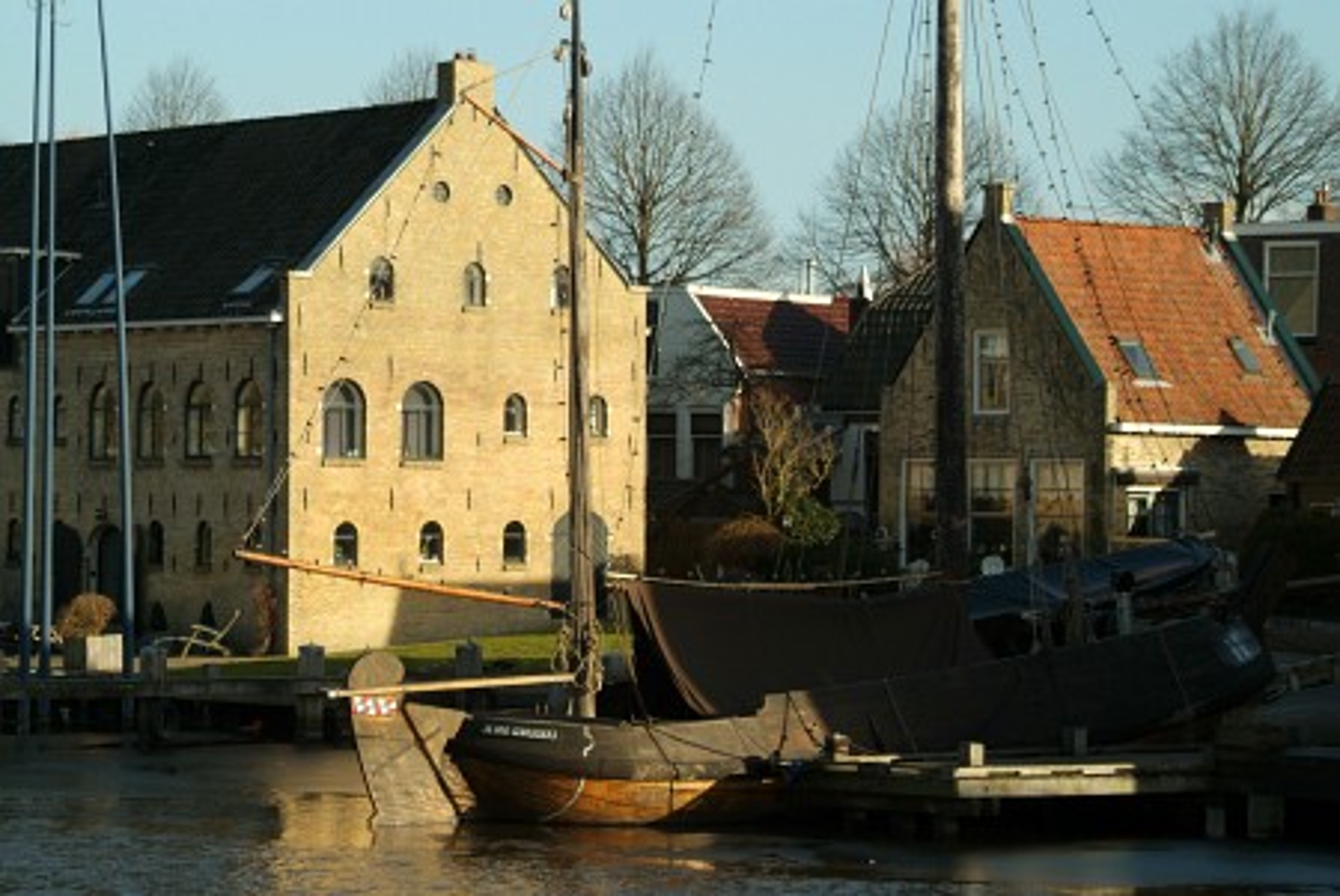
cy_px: 448
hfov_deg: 18.9
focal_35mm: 108
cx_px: 670
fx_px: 4024
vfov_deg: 12.7
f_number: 5
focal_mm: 72
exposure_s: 1/500
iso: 200
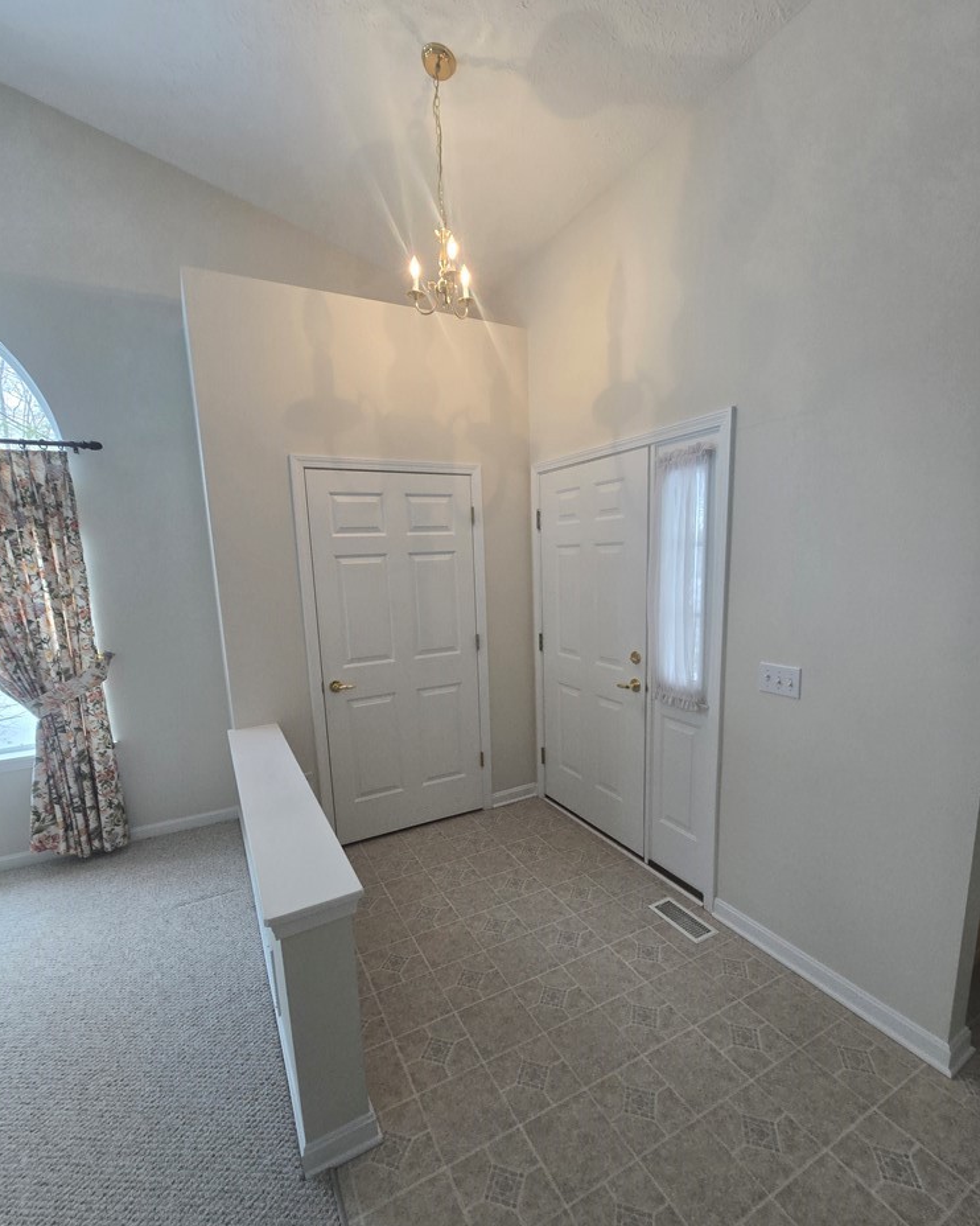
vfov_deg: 100.6
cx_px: 495
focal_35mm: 14
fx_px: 508
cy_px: 645
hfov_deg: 88.0
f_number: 2.2
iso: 80
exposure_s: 1/60
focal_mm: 2.2
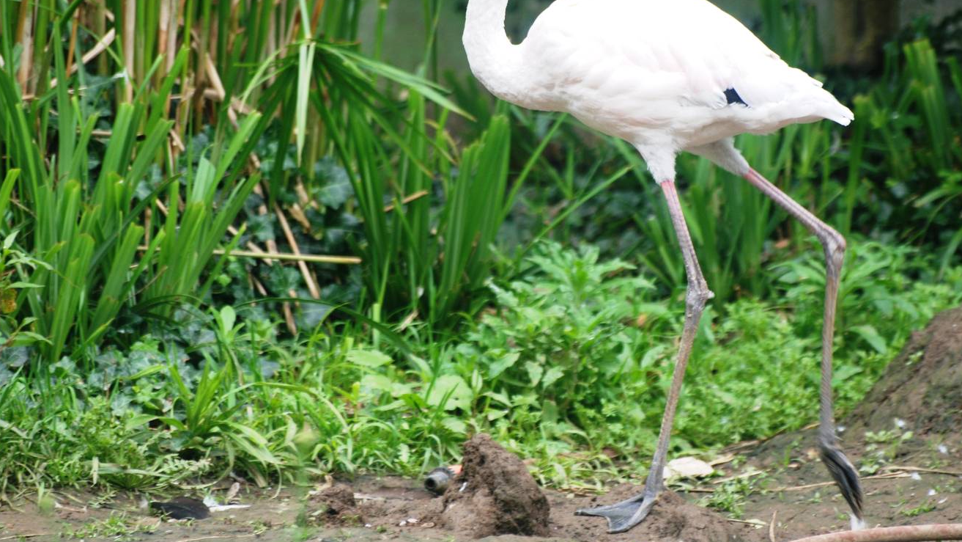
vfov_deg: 2.6
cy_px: 200
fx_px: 11736
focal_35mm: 460
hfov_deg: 4.7
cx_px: 530
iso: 200
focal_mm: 240
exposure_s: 1/160
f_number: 5.3
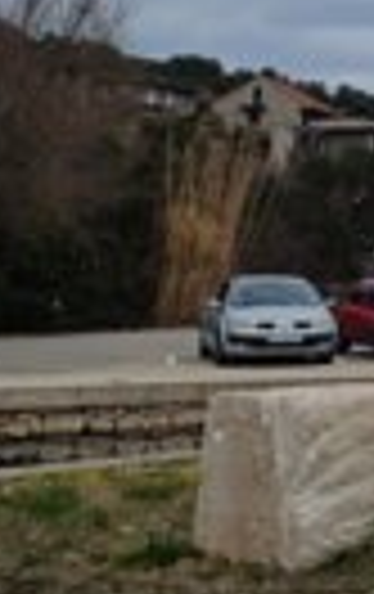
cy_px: 81
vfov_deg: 25.1
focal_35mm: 80
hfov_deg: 13.0
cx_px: 865
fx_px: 1299
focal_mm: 4.65
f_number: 1.8
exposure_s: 1/426
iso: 50
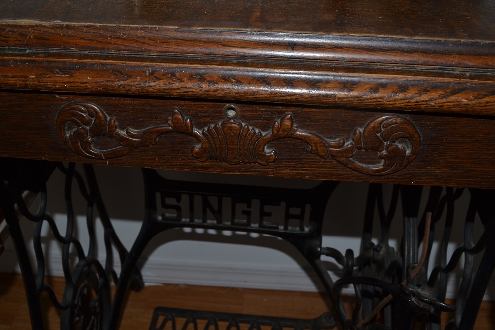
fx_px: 495
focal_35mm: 36
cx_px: 248
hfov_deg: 53.1
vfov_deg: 36.9
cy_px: 165
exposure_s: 1/60
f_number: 8
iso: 100
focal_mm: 24
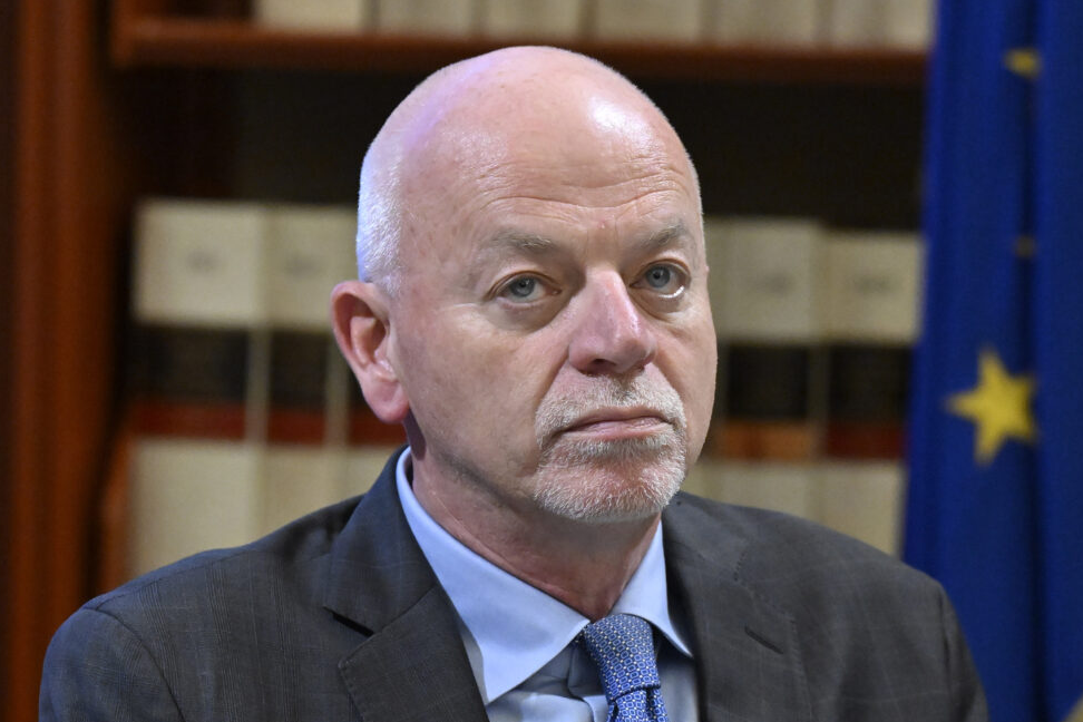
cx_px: 569
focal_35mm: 316
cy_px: 353
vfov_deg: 4.3
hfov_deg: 6.5
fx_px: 9506
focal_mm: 200
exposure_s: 1/250
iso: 5000
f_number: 4.5
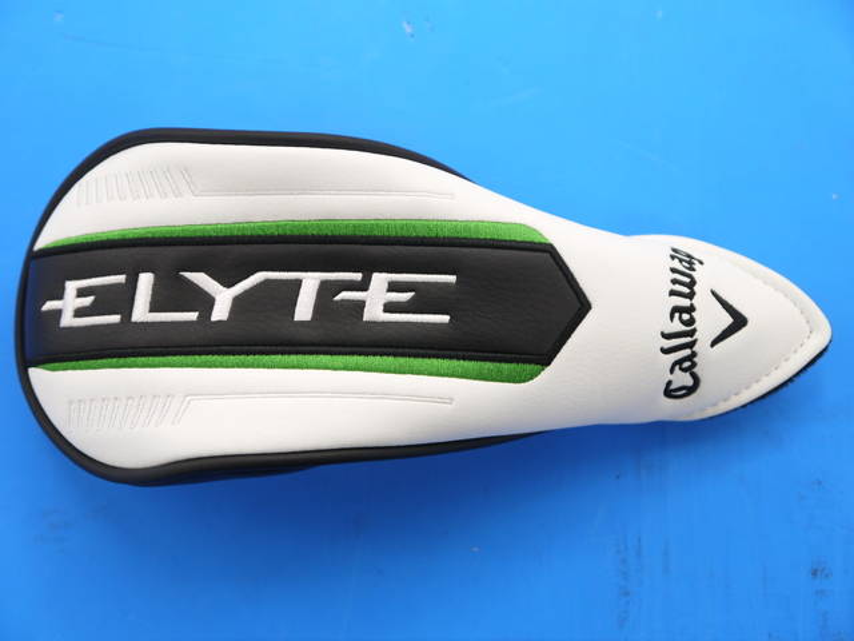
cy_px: 320
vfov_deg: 30.3
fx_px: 1184
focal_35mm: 48
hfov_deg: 39.7
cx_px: 427
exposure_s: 1/60
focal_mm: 24
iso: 320
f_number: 4.5
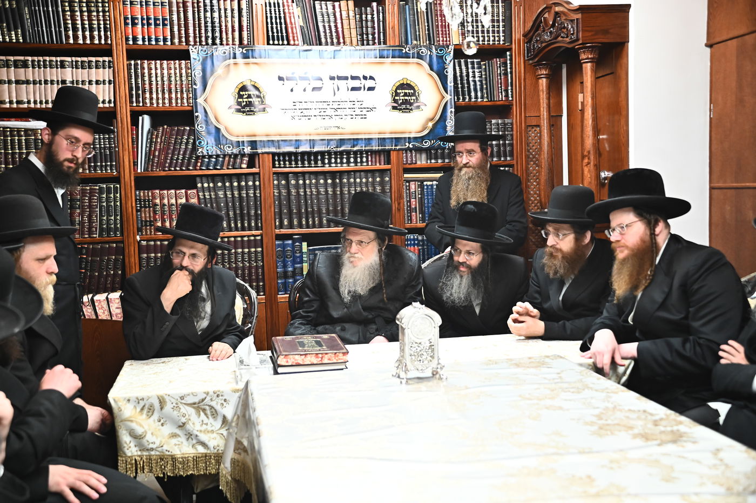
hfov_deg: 48.5
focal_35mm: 40
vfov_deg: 33.4
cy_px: 252
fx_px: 840
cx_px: 378
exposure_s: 1/160
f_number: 4
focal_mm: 40
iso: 3200
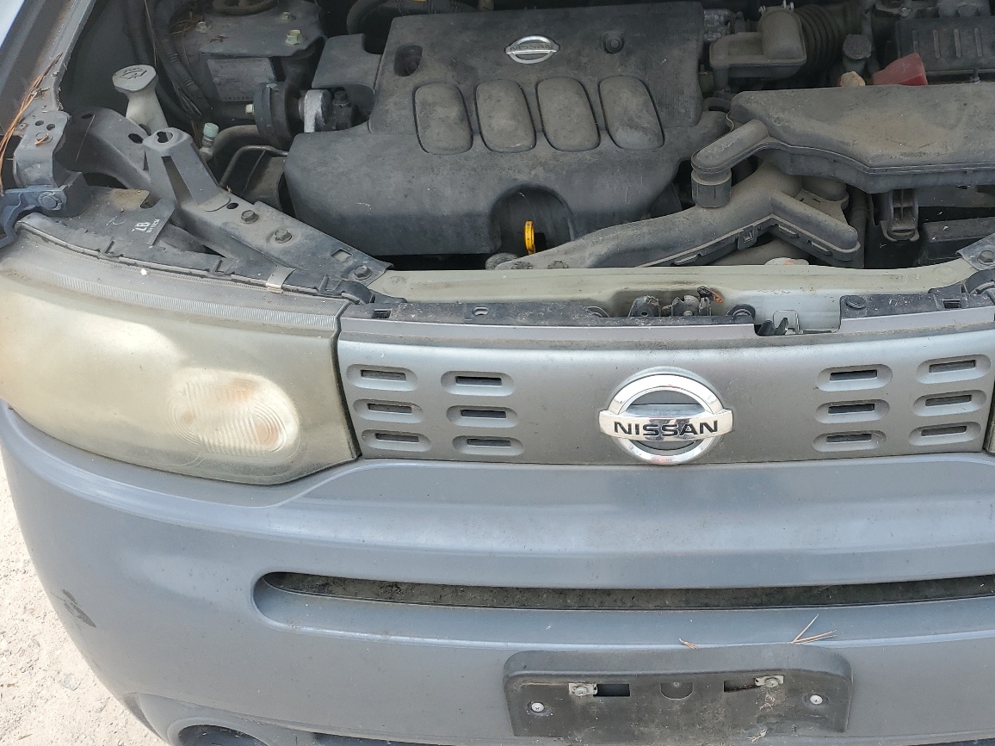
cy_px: 355
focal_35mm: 36
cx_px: 681
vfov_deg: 39.6
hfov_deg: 50.2
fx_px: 1035
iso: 50
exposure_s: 1/1111
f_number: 1.5
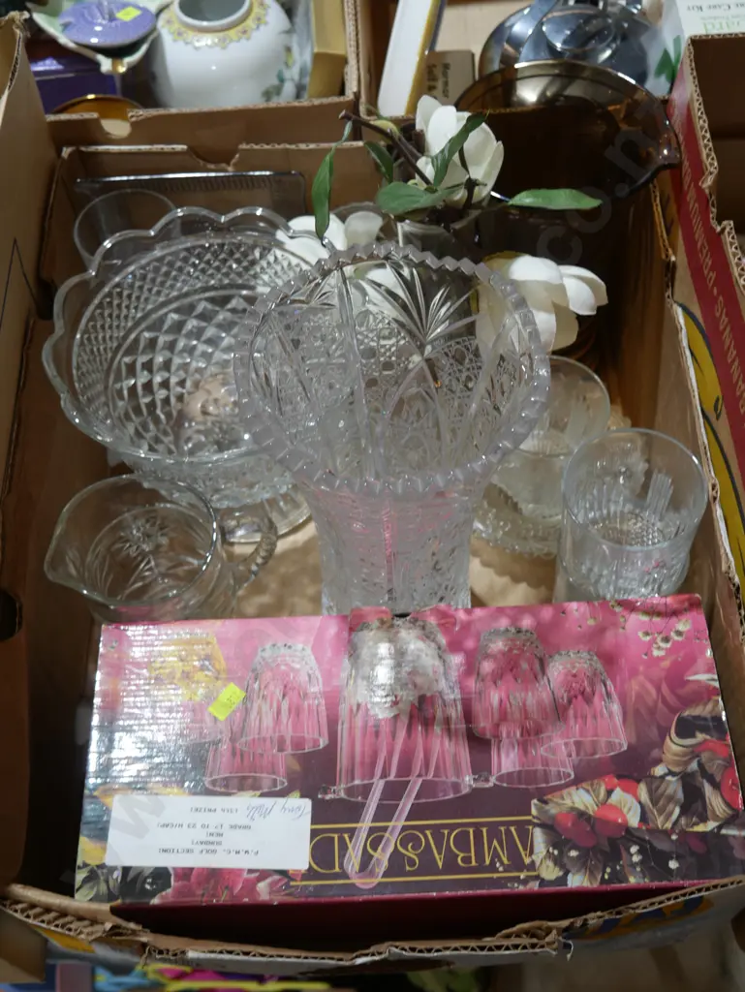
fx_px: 1147
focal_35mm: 40
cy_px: 496
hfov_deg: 36.0
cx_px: 372
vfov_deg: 46.8
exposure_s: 1/60
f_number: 4.4
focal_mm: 20
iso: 250
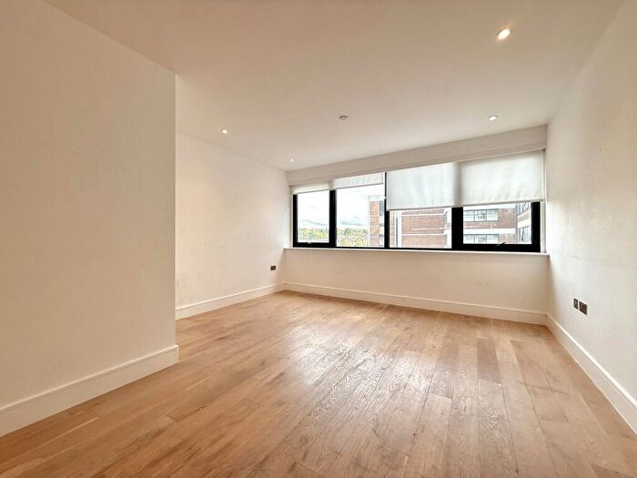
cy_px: 239
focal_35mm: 14
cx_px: 318
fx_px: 258
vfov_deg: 85.7
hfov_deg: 102.1
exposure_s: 1/198
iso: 64
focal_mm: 2.22
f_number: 2.2
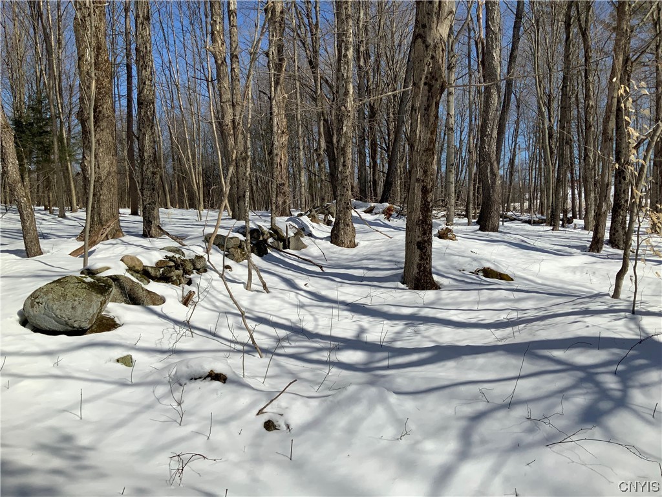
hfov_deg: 61.7
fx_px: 555
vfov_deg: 48.2
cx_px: 331
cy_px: 248
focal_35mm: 29
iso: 20
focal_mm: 3
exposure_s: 1/4785
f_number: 1.8
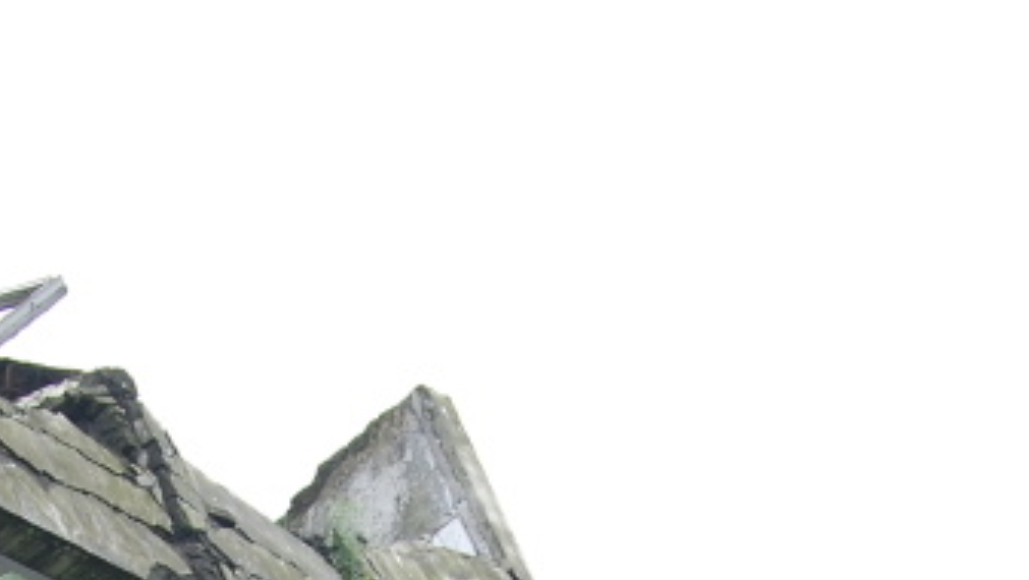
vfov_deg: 6.6
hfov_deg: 12.0
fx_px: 4887
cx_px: 373
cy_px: 1198
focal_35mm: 179
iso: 200
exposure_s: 1/60
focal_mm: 32
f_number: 6.3
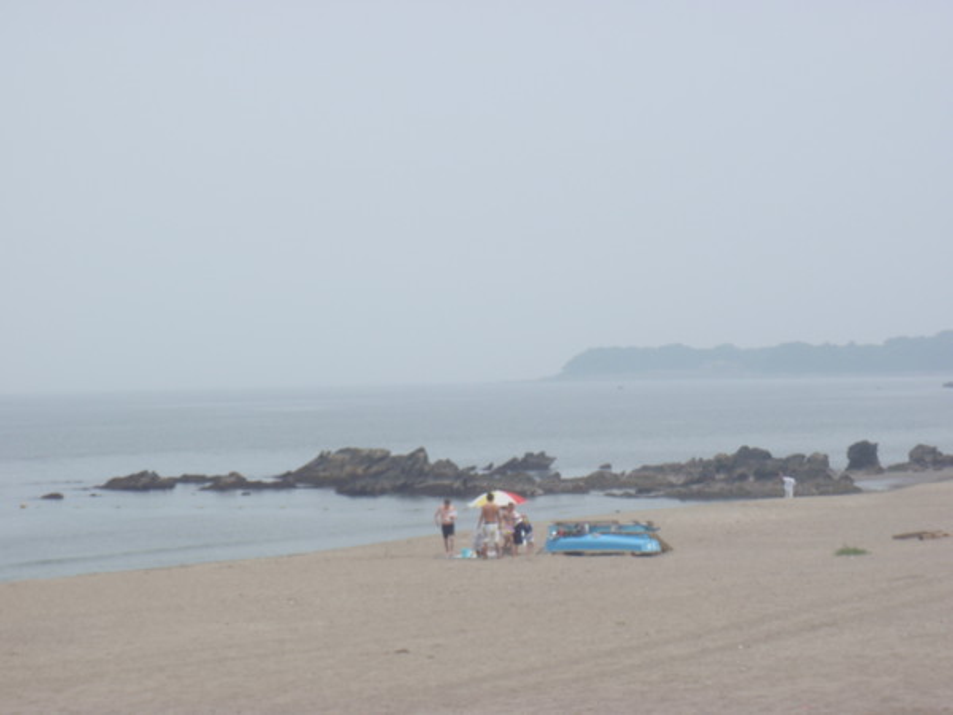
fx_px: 2808
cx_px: 476
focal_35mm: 102
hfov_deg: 19.3
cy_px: 358
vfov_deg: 14.5
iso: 64
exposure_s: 1/400
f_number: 5.1
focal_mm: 18.2
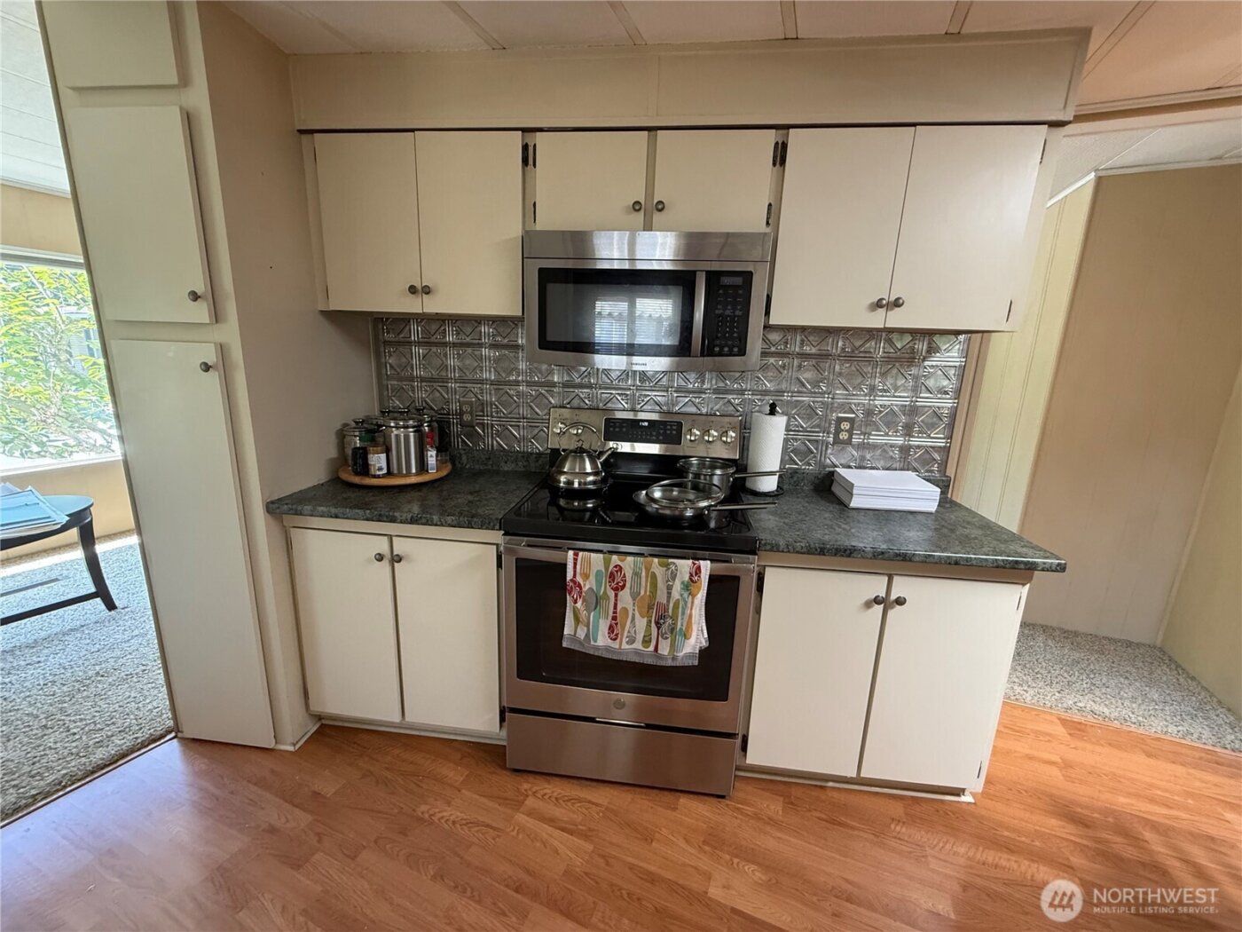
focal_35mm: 14
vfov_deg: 85.7
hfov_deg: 102.1
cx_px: 621
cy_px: 466
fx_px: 502
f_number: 2.2
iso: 320
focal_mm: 2.22
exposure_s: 1/82
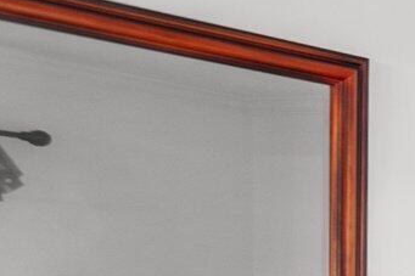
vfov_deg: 13.8
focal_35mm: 96
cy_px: 347
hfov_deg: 11.5
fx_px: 1106
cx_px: 1245
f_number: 4
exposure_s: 1/5
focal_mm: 16
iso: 400
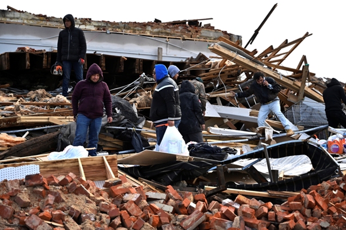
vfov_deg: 19.4
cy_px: 115
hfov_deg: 28.9
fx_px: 672
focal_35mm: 70
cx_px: 173
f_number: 4
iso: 500
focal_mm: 70
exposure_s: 1/1600
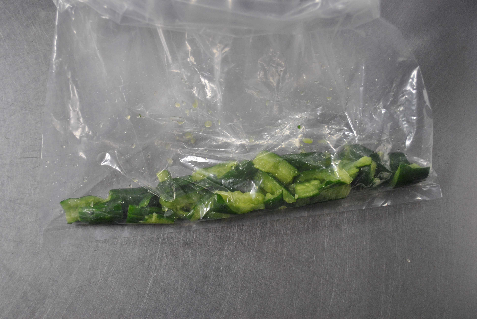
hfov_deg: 46.3
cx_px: 238
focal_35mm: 42
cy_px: 160
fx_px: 557
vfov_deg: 32.0
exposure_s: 1/25
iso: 400
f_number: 4.5
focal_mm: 28
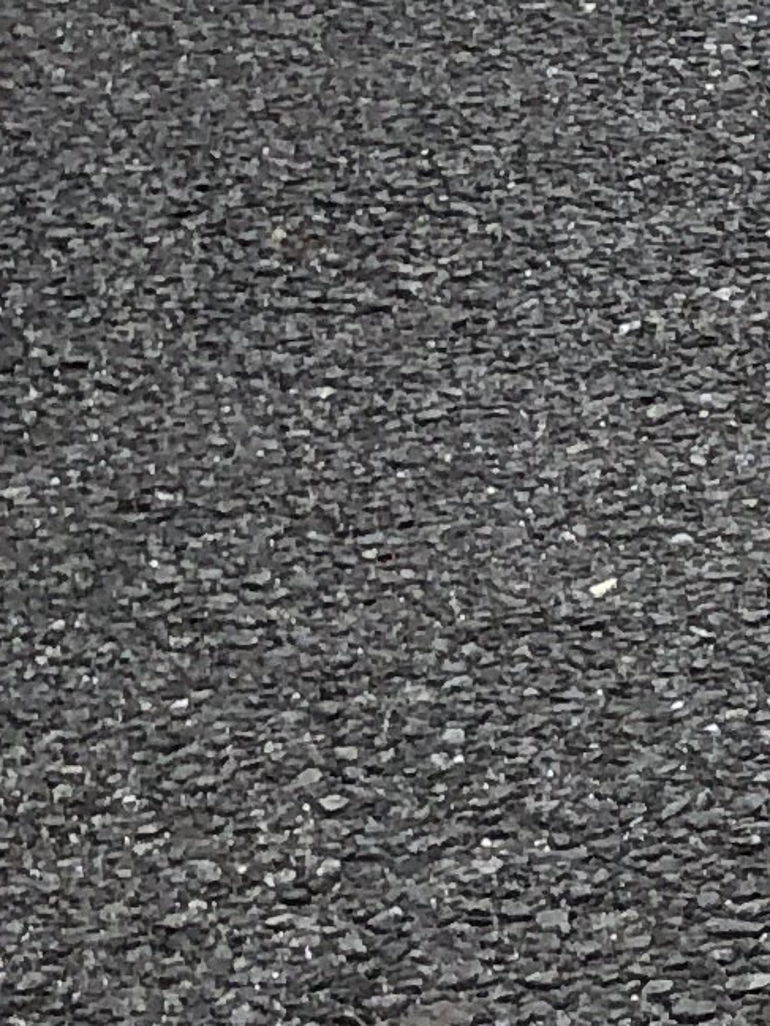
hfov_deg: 7.4
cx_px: 2462
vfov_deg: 11.3
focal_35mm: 174
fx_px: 5159
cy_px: 234
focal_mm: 4
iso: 40
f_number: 1.8
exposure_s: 1/120
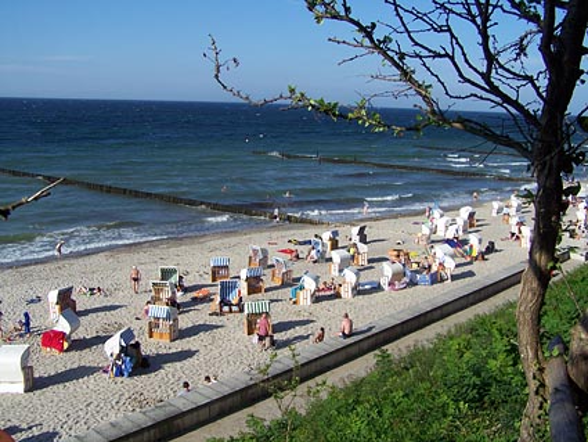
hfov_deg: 49.0
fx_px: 646
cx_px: 294
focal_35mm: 38
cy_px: 221
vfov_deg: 37.7
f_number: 4
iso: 64
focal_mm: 6.3
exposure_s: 1/640
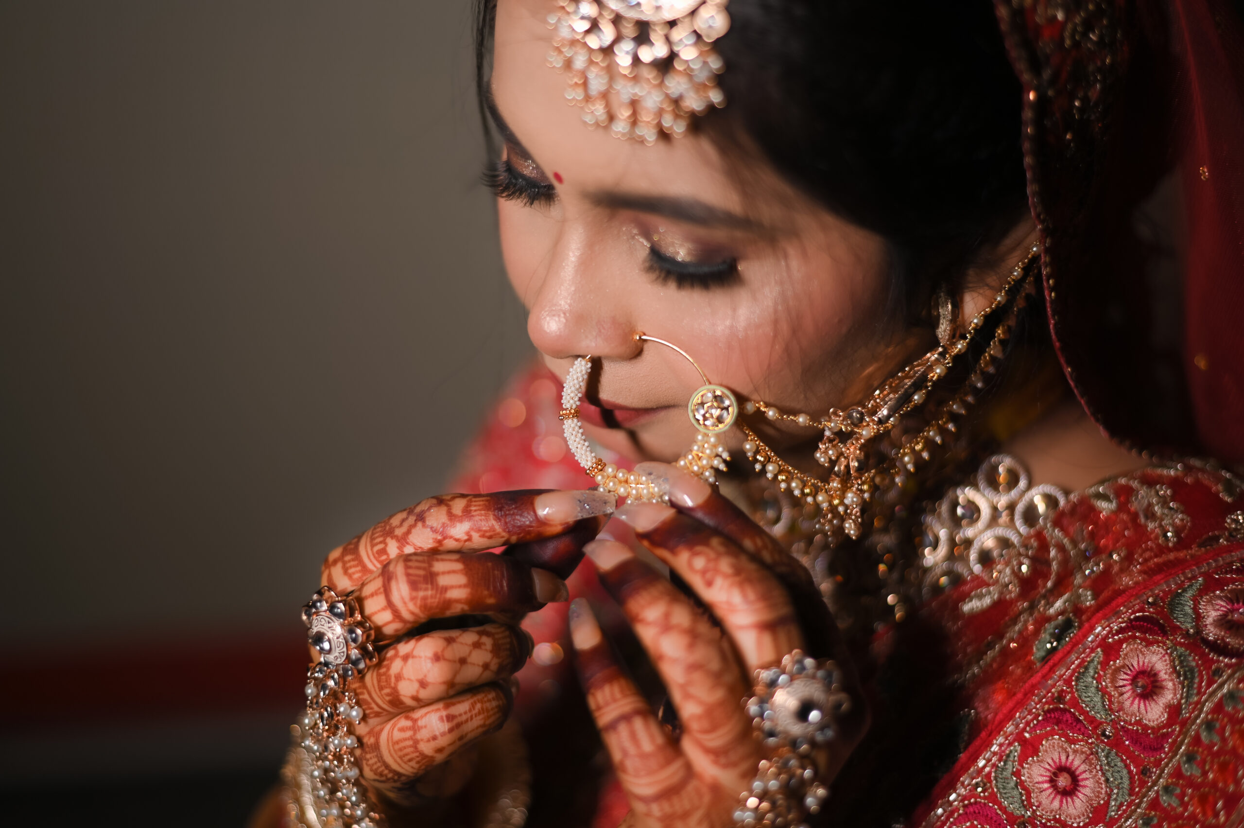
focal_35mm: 50
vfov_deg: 27.0
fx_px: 1727
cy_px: 414
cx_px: 622
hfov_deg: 39.6
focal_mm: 50
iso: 125
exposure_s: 1/200
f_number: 1.8
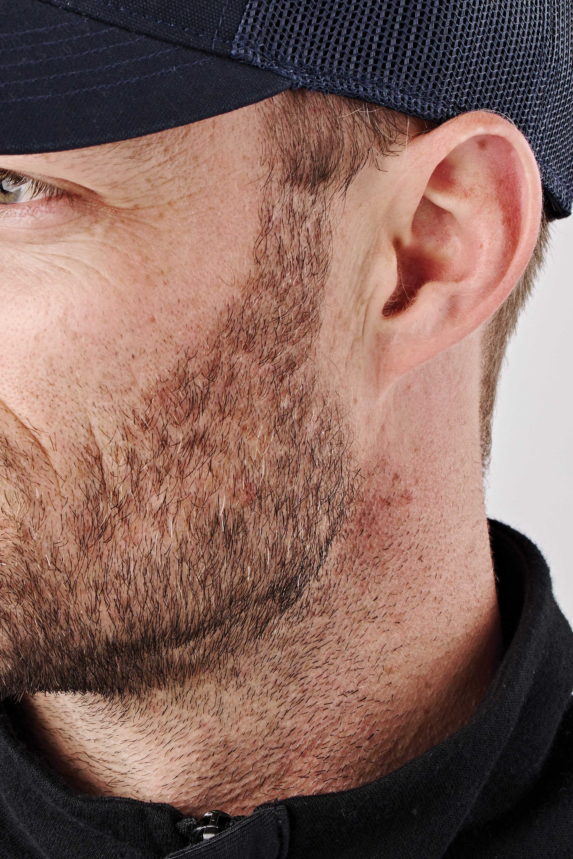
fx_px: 7686
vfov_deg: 6.4
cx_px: 32
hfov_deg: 4.3
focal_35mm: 322
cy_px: 426
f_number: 13
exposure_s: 1/100
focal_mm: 145
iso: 100
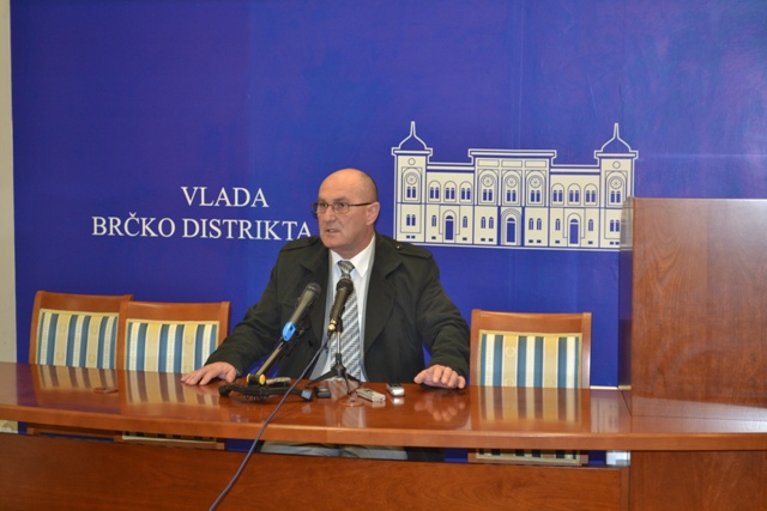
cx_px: 384
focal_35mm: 68
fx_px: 1438
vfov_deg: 20.2
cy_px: 256
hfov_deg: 29.9
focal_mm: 45
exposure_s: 1/60
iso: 800
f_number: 5.6
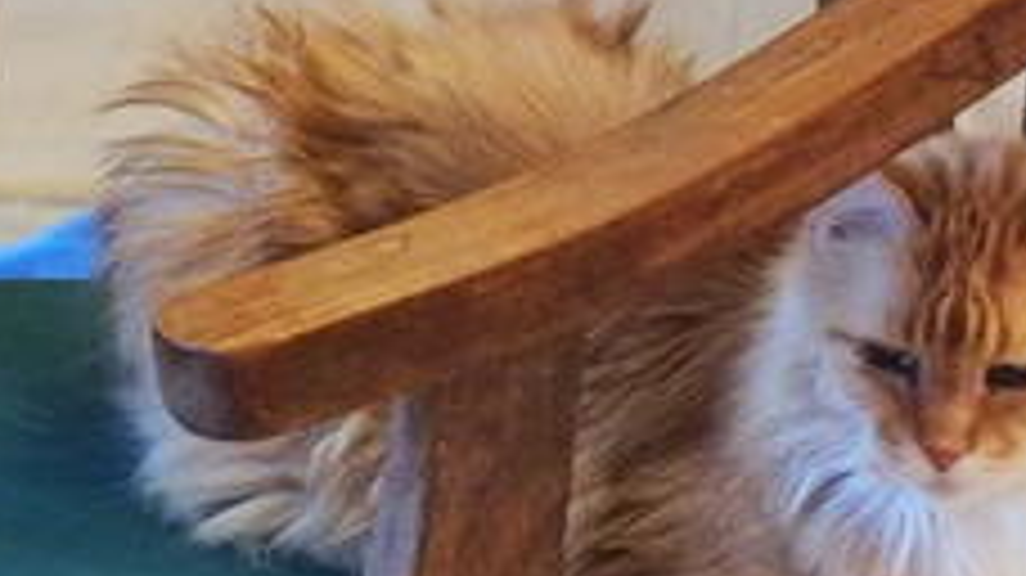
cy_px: 338
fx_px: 7886
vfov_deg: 4.2
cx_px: 886
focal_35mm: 290
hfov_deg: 7.4
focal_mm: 28.8
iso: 1600
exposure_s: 1/20
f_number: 2.8
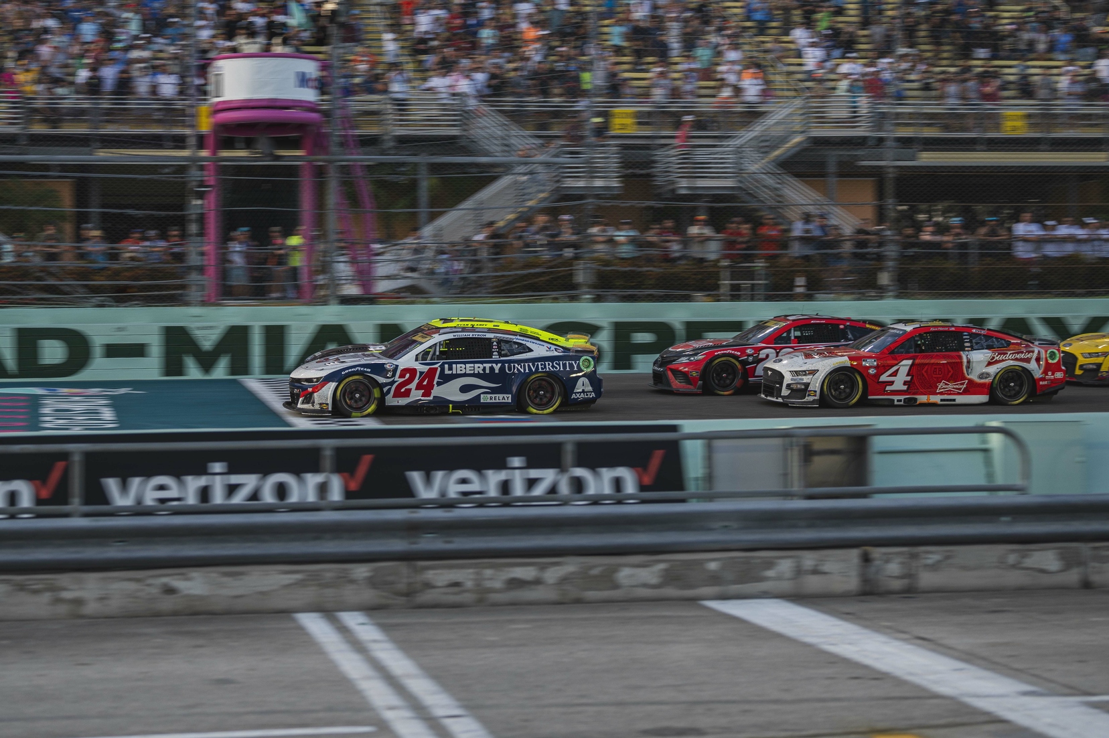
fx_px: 2155
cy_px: 369
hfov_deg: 28.9
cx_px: 554
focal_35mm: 70
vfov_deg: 19.4
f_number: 2.8
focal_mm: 70
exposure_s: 1/320
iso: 100
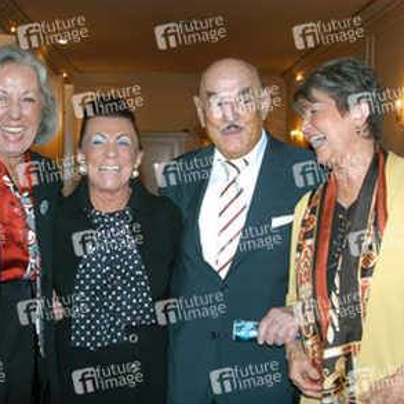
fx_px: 621
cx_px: 209
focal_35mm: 47
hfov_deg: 36.1
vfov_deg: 36.1
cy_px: 205
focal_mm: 24
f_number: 3.5
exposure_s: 1/40
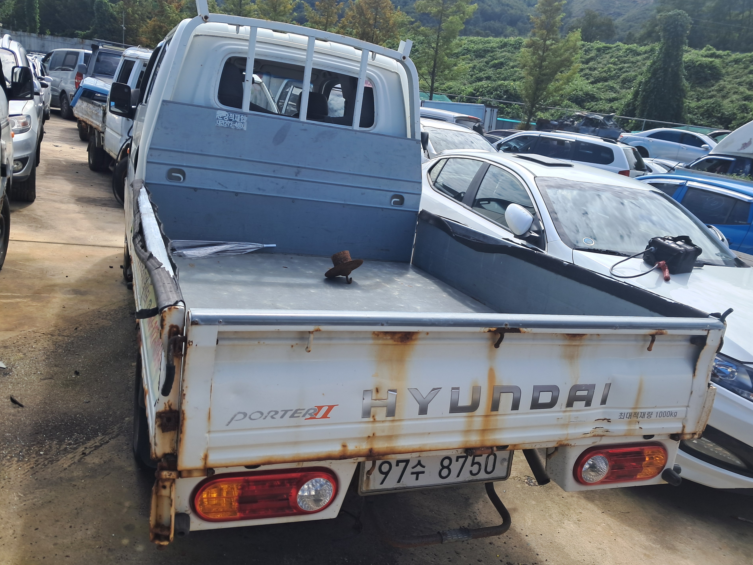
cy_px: 289
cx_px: 383
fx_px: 631
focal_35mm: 29
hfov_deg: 61.7
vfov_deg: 48.2
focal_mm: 4
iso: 50
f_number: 1.8
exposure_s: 1/664
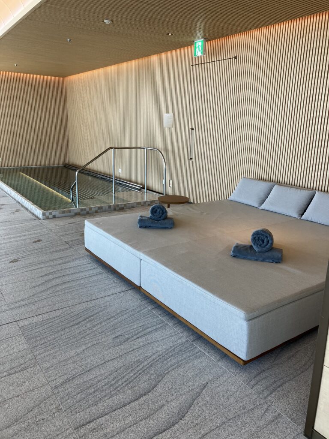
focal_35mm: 28
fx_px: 355
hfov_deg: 49.7
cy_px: 220
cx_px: 164
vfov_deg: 63.4
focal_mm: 3.99
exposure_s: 1/121
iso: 50
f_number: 1.8
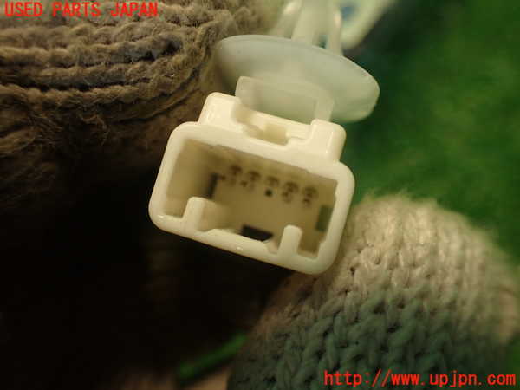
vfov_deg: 44.2
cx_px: 260
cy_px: 195
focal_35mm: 32
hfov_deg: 56.8
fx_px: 481
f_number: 2.4
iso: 200
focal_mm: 5.79
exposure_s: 1/50
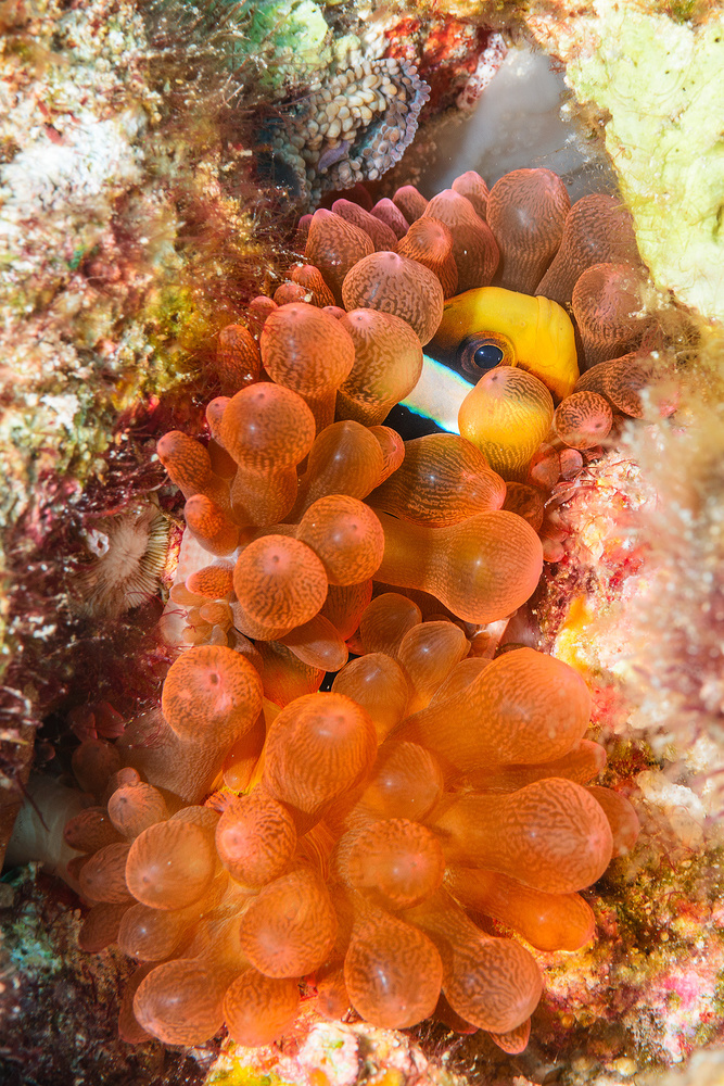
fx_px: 3166
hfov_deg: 13.0
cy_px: 543
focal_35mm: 105
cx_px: 362
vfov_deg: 19.5
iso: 200
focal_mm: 105
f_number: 18
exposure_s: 1/100
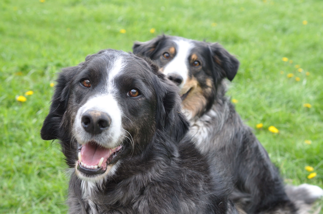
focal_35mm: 60
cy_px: 107
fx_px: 538
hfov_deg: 33.4
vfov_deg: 22.6
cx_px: 162
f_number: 6.3
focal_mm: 40
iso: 200
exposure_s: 1/160
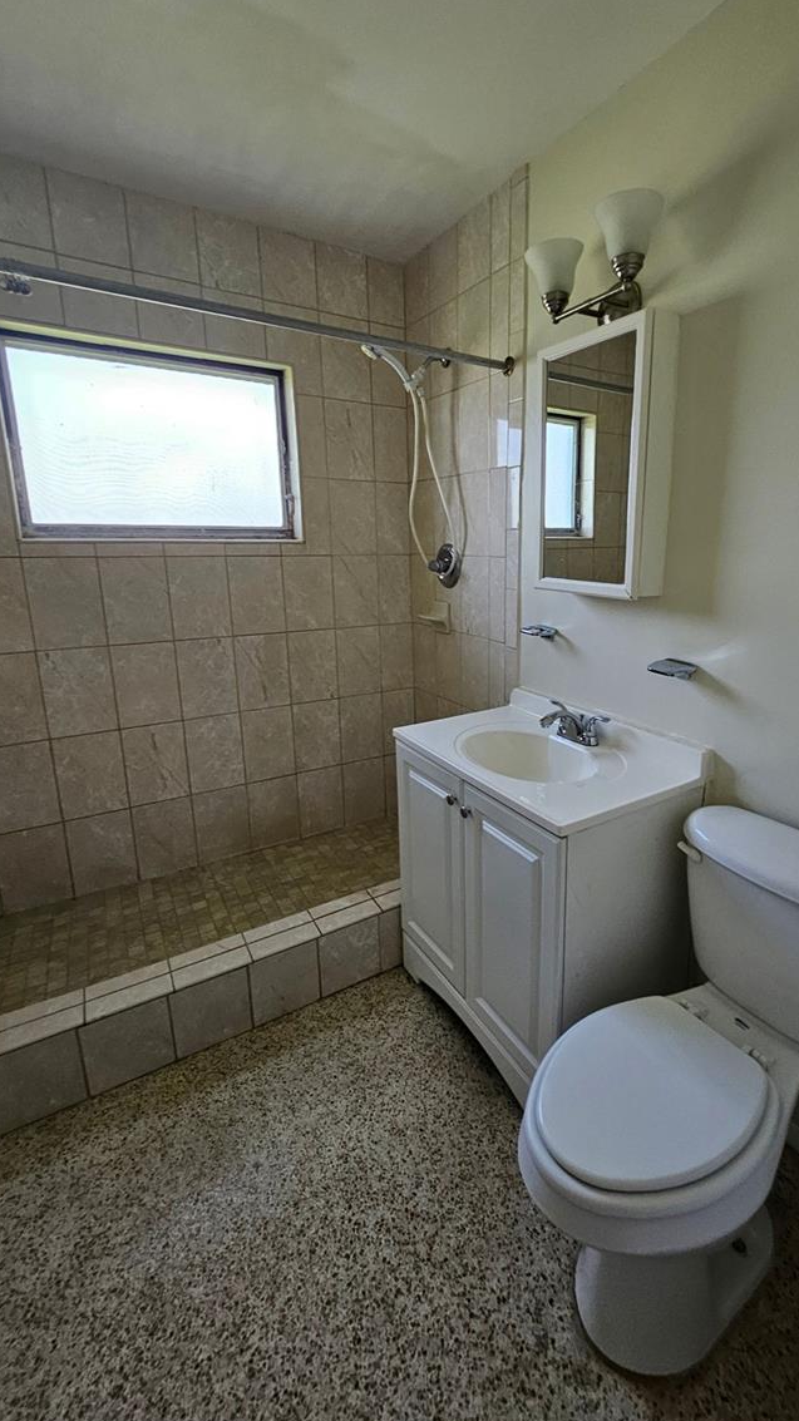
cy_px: 686
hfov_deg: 70.0
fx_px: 565
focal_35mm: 15
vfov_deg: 103.0
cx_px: 469
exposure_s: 1/77
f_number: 2.2
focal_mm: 1.74
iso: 100
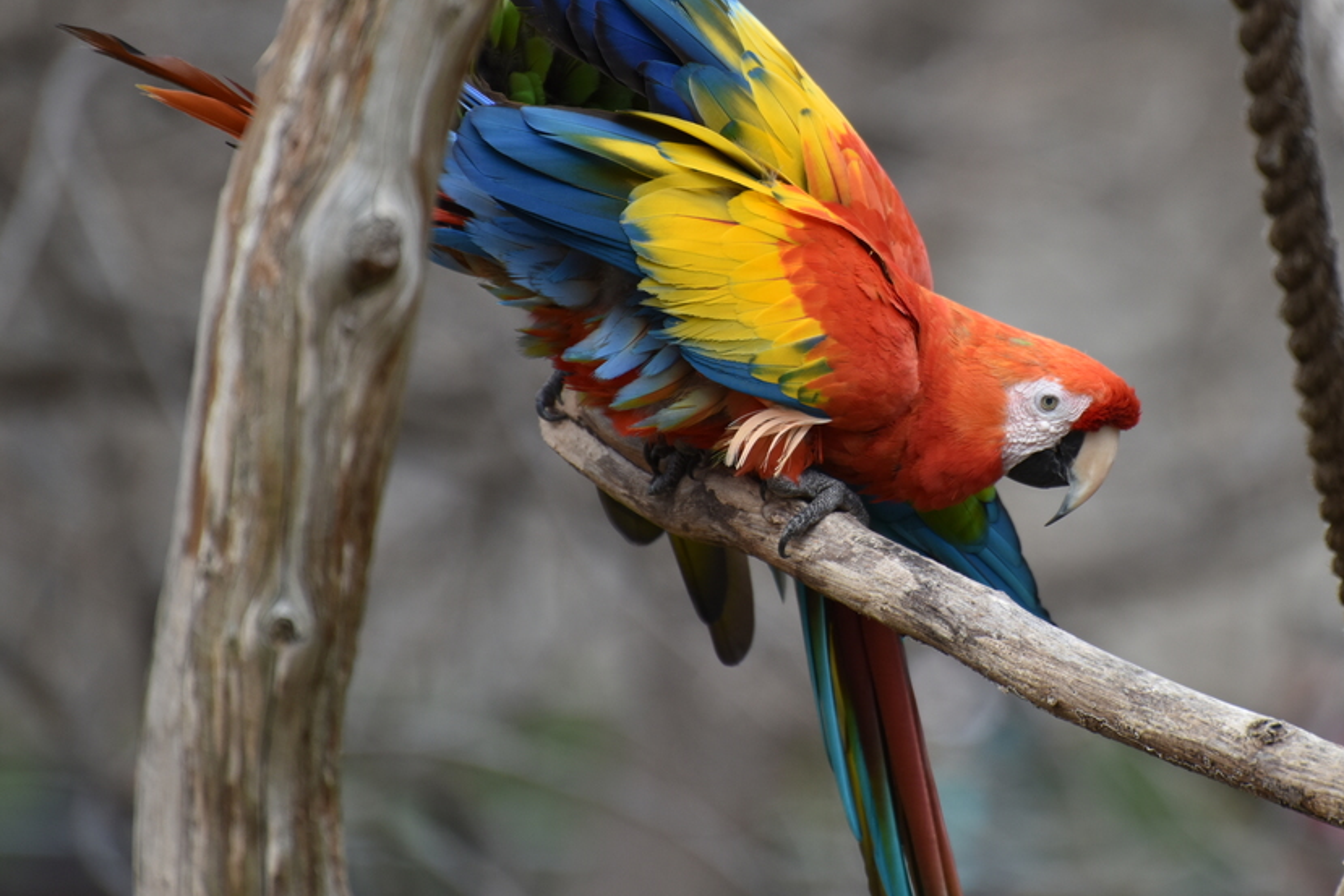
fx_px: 17287
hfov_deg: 4.5
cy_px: 275
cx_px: 953
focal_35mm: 463
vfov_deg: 3.0
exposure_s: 1/640
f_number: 5.6
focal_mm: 300
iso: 500
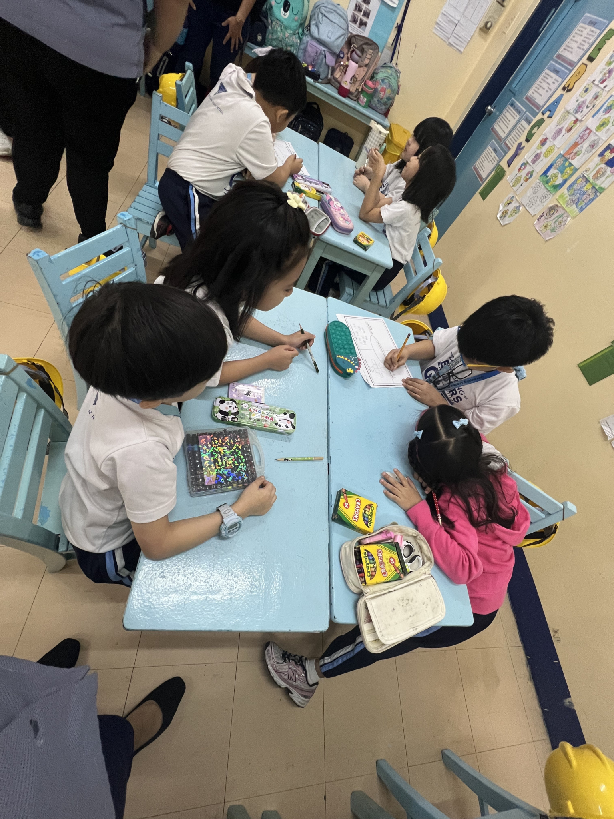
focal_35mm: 13
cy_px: 410
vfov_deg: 106.2
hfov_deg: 89.9
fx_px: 307
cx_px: 307
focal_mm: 1.57
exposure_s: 1/63
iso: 250
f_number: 1.8
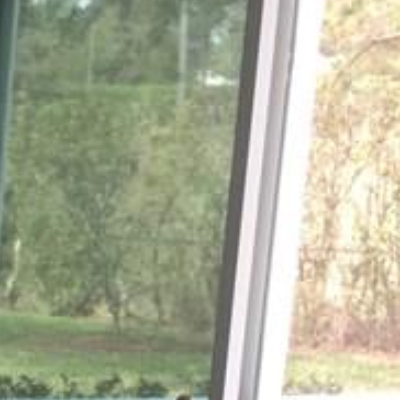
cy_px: 633
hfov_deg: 10.4
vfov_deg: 11.5
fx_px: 1883
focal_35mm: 144
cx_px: -563
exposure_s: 1/120
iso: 40
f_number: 2.2
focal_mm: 4.15
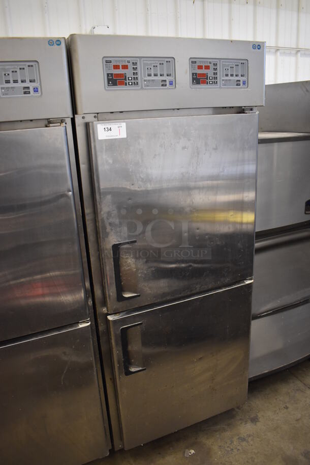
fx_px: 348
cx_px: 155
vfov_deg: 67.3
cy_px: 232
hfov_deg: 48.0
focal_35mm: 27
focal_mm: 18
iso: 1250
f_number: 3.5
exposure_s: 1/125
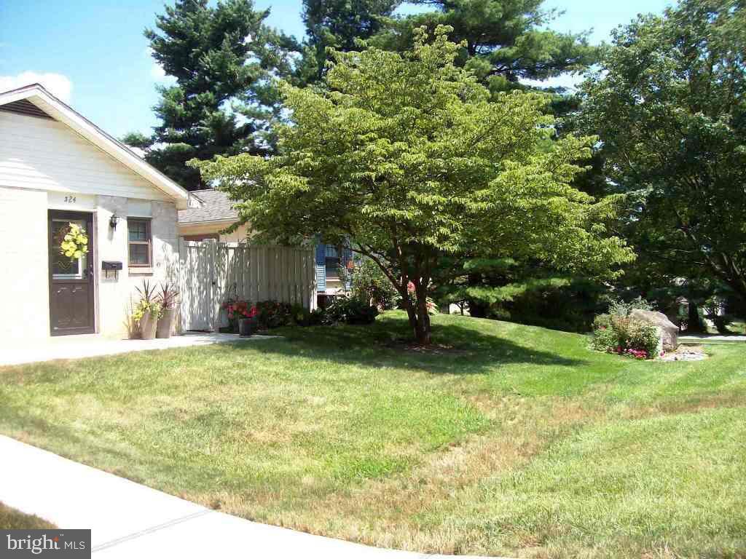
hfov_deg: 51.4
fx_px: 776
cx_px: 373
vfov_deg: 39.7
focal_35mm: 36
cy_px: 280
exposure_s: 1/805
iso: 80
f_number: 2.7
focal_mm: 6
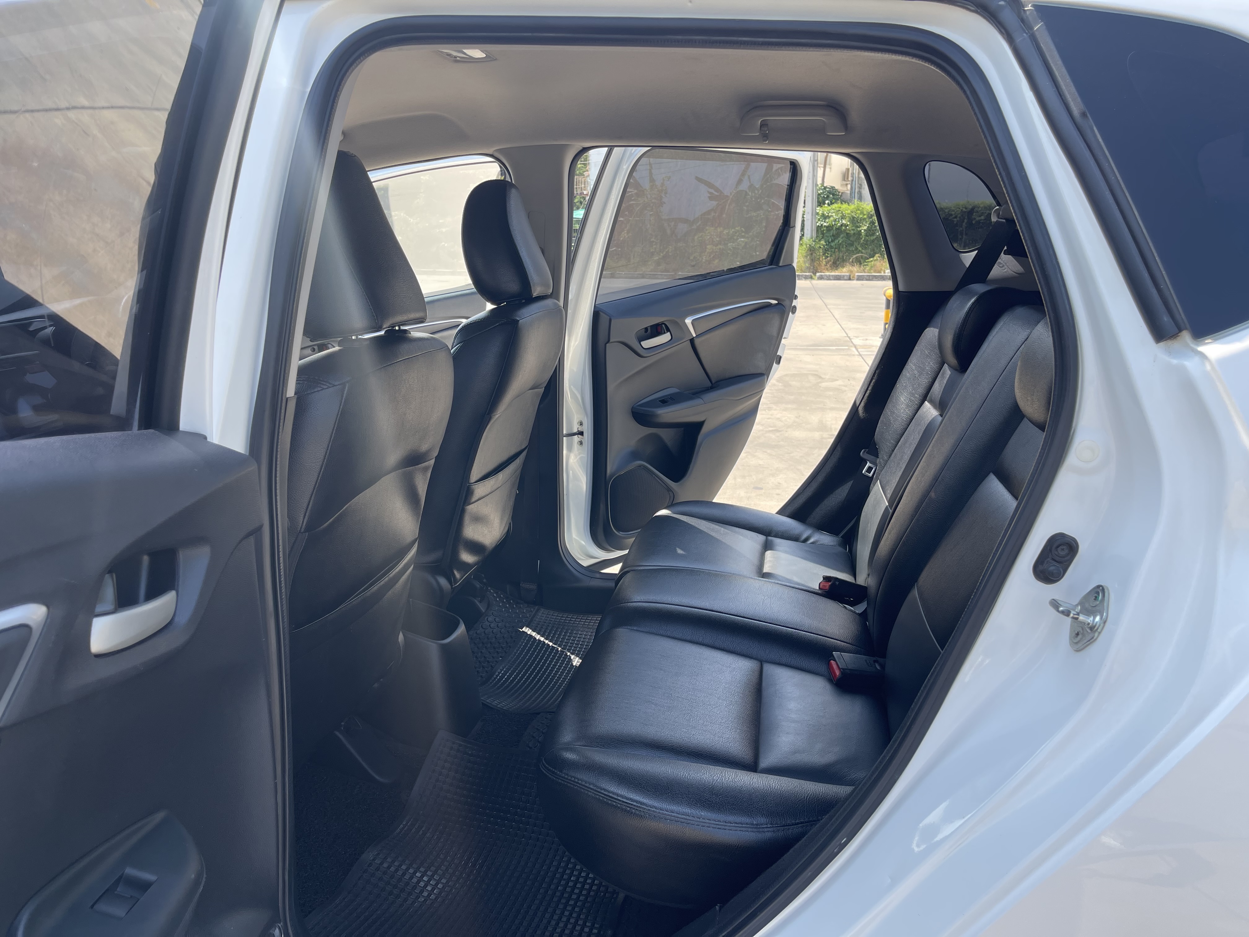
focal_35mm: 25
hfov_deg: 69.4
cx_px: 624
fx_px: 902
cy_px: 468
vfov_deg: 54.9
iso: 32
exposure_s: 1/679
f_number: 1.6
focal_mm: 5.1
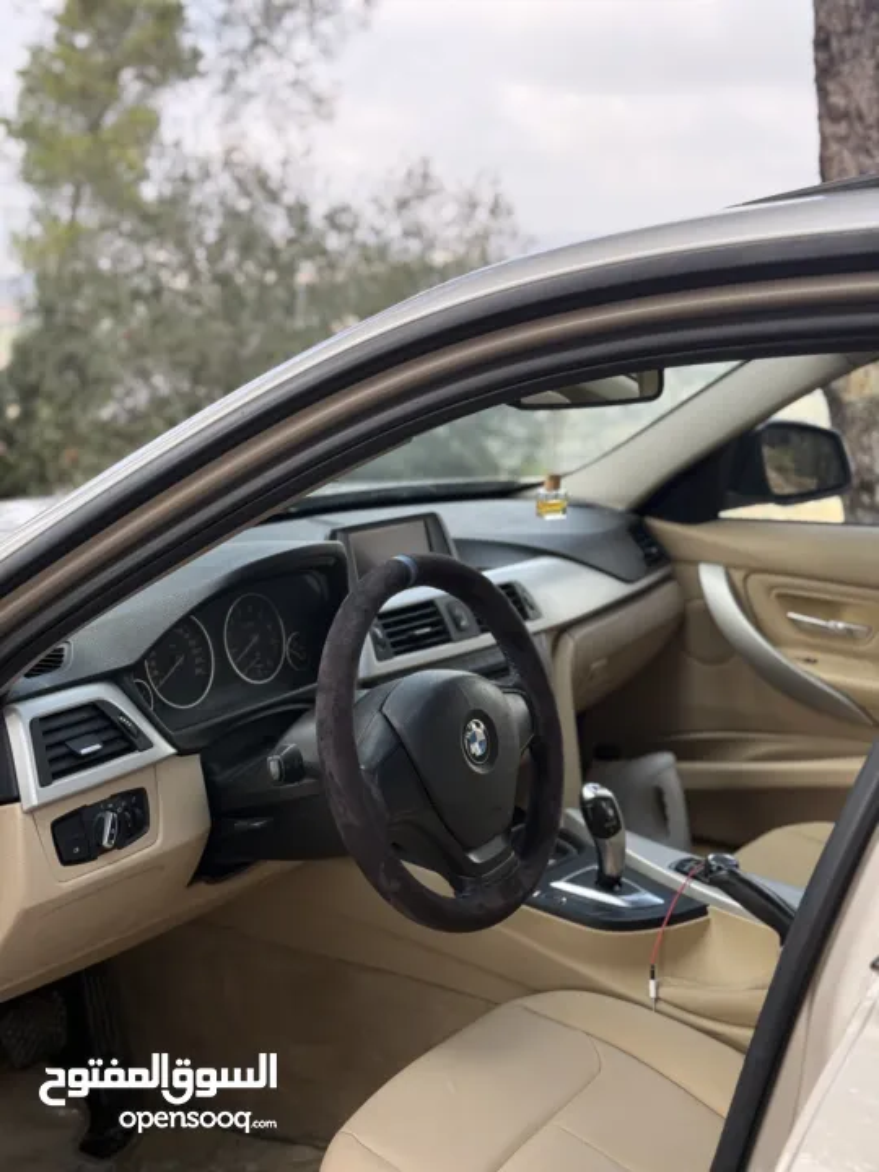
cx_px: 440
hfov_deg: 30.3
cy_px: 586
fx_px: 1625
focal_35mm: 48
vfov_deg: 39.7
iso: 64
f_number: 1.78
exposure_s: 1/484
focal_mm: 6.76
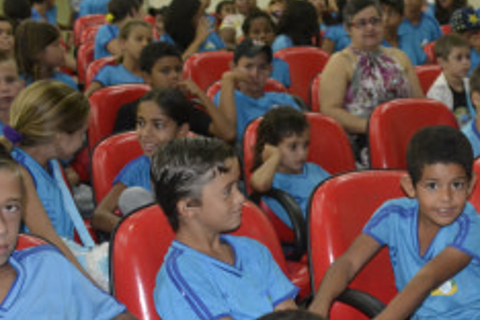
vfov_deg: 17.5
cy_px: 276
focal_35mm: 77
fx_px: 1027
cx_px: 474
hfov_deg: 25.1
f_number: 3.8
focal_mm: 24
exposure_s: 1/60
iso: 3200
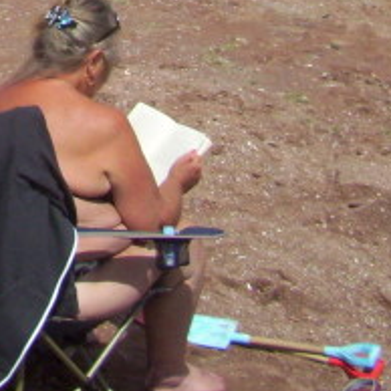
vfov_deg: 10.8
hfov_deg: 11.1
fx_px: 1904
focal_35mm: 149
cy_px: -381
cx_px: -274
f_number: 5.6
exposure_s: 1/500
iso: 80
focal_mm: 5.7
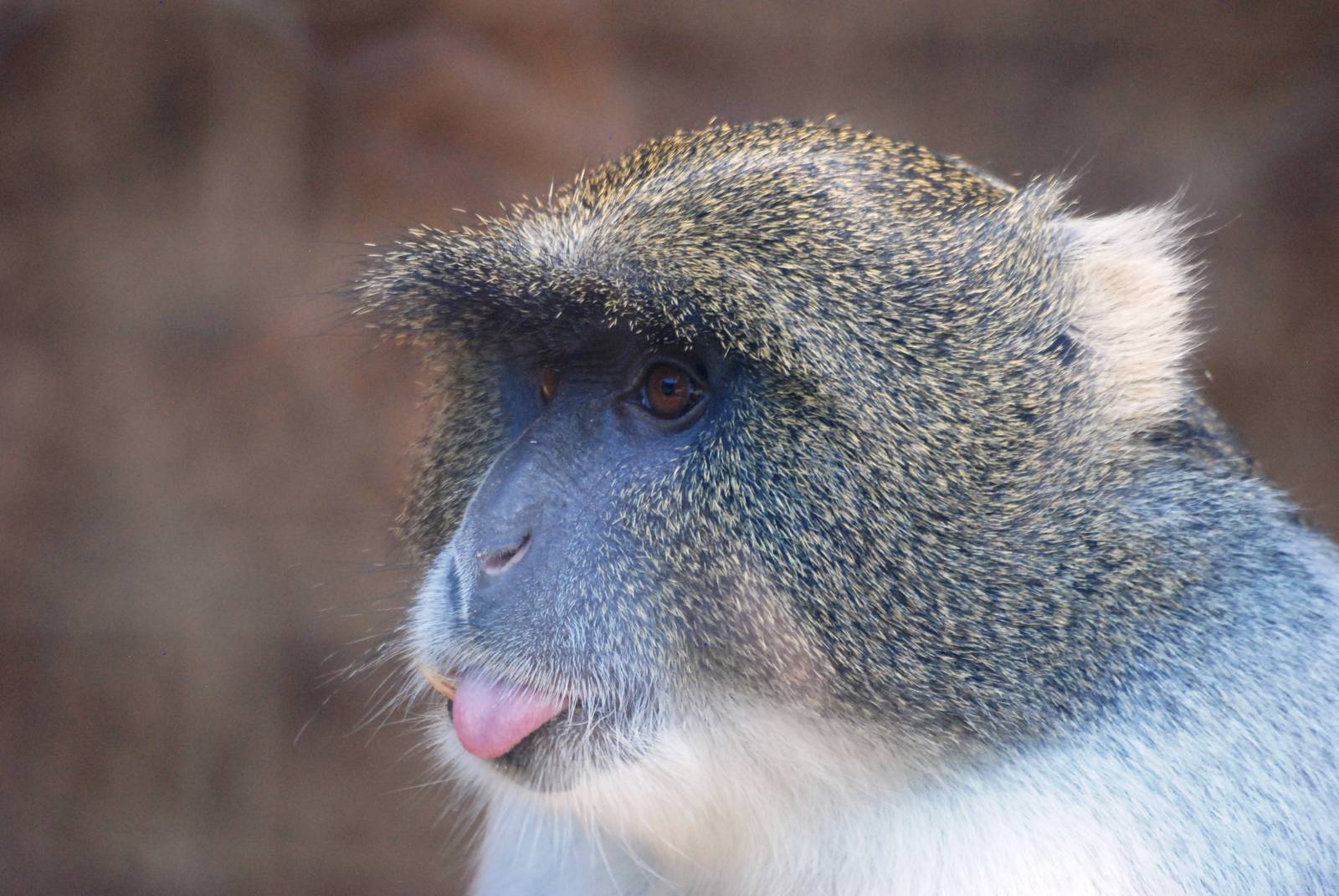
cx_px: 670
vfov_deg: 3.1
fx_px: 16757
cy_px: 448
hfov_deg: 4.6
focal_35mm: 450
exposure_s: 1/320
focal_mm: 300
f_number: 5.6
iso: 1000
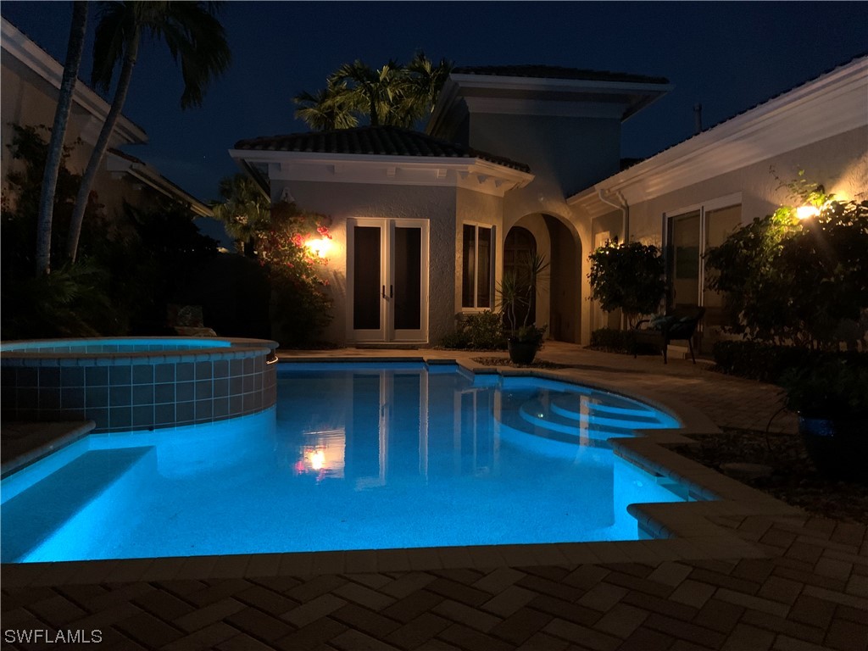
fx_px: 652
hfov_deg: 67.3
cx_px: 434
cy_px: 326
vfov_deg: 53.1
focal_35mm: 26
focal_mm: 4.25
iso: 800
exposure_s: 1/15
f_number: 1.8
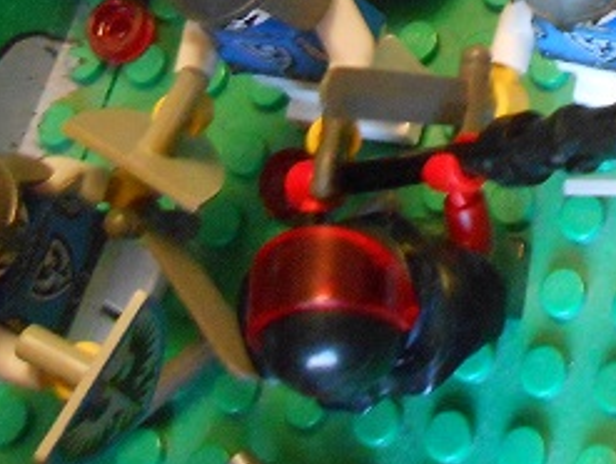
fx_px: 1729
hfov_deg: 19.4
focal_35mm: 97
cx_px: 668
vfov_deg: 14.2
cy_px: -257
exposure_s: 1/5
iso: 800
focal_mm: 5.3
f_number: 3.8
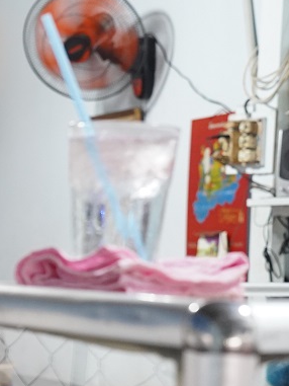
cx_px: -236
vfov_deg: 17.0
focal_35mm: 115
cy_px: 276
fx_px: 1279
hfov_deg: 11.9
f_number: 4
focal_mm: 38
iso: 4000
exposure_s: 1/125
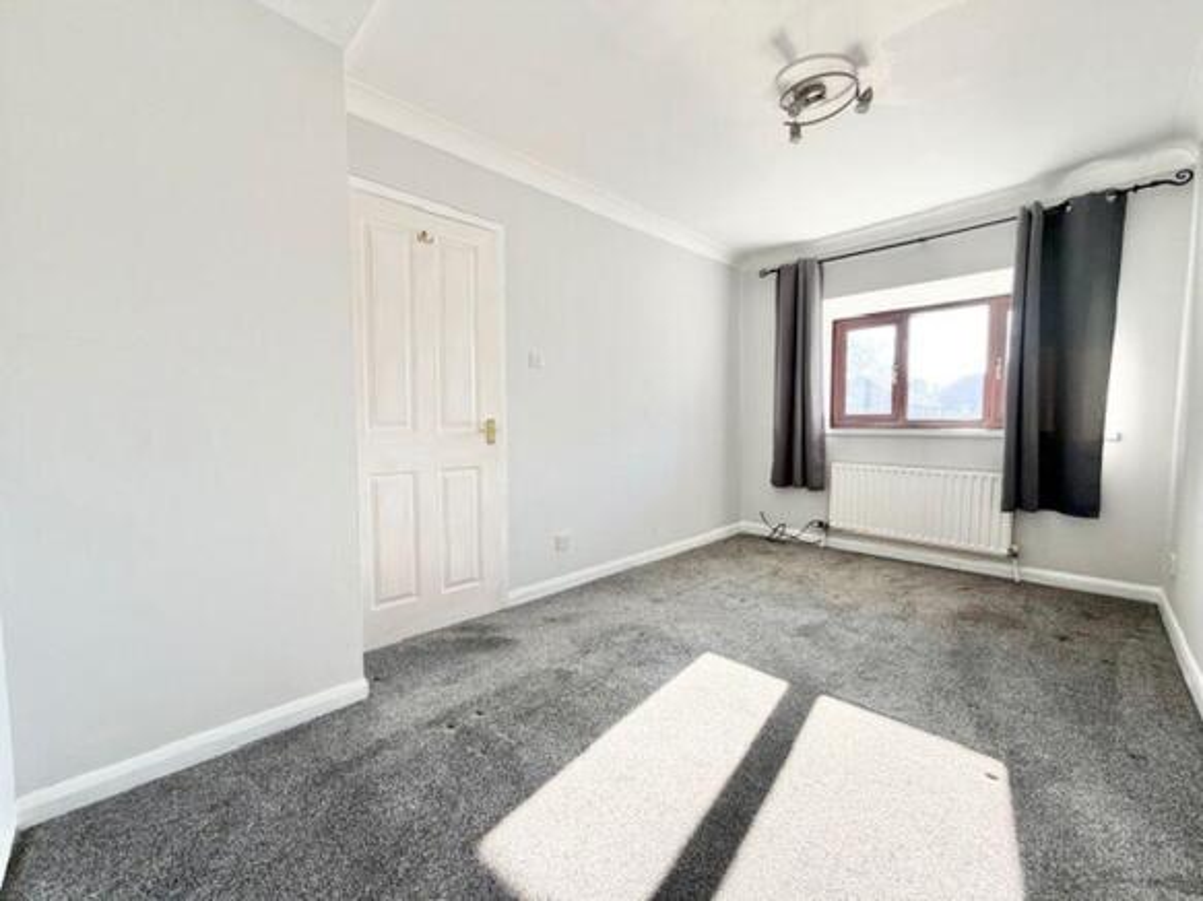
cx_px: 602
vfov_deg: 85.7
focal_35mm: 14
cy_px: 450
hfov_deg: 102.1
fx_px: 486
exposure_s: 1/121
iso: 50
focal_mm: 2.22
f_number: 2.2
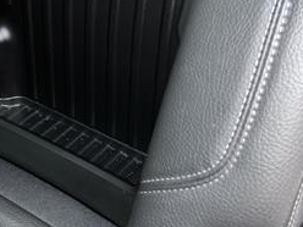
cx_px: 65
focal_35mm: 67
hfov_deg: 28.4
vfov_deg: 21.7
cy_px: 54
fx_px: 586
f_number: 1.5
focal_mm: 5.7
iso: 80
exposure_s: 1/5
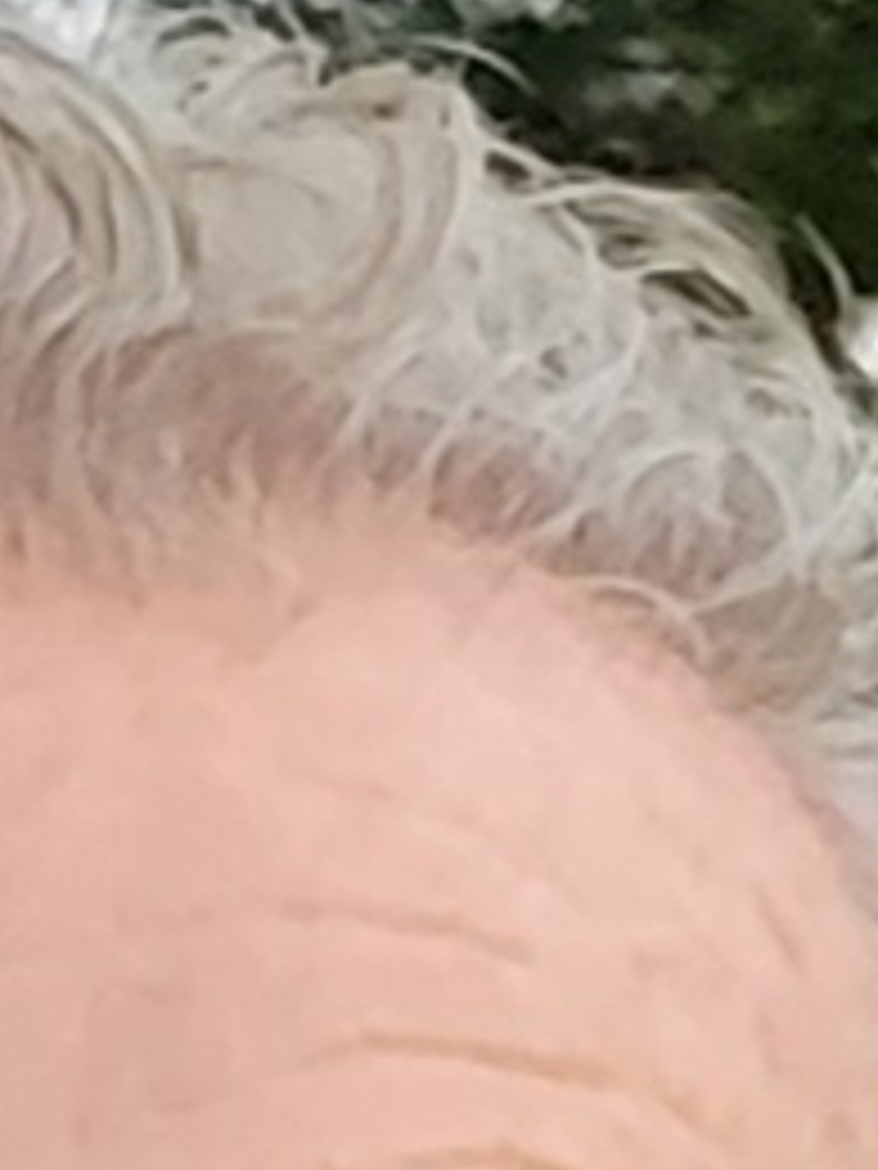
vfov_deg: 14.9
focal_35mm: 123
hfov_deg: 12.0
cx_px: 140
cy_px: 1755
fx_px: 4160
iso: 250
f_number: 1.8
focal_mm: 5.4
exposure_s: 1/120
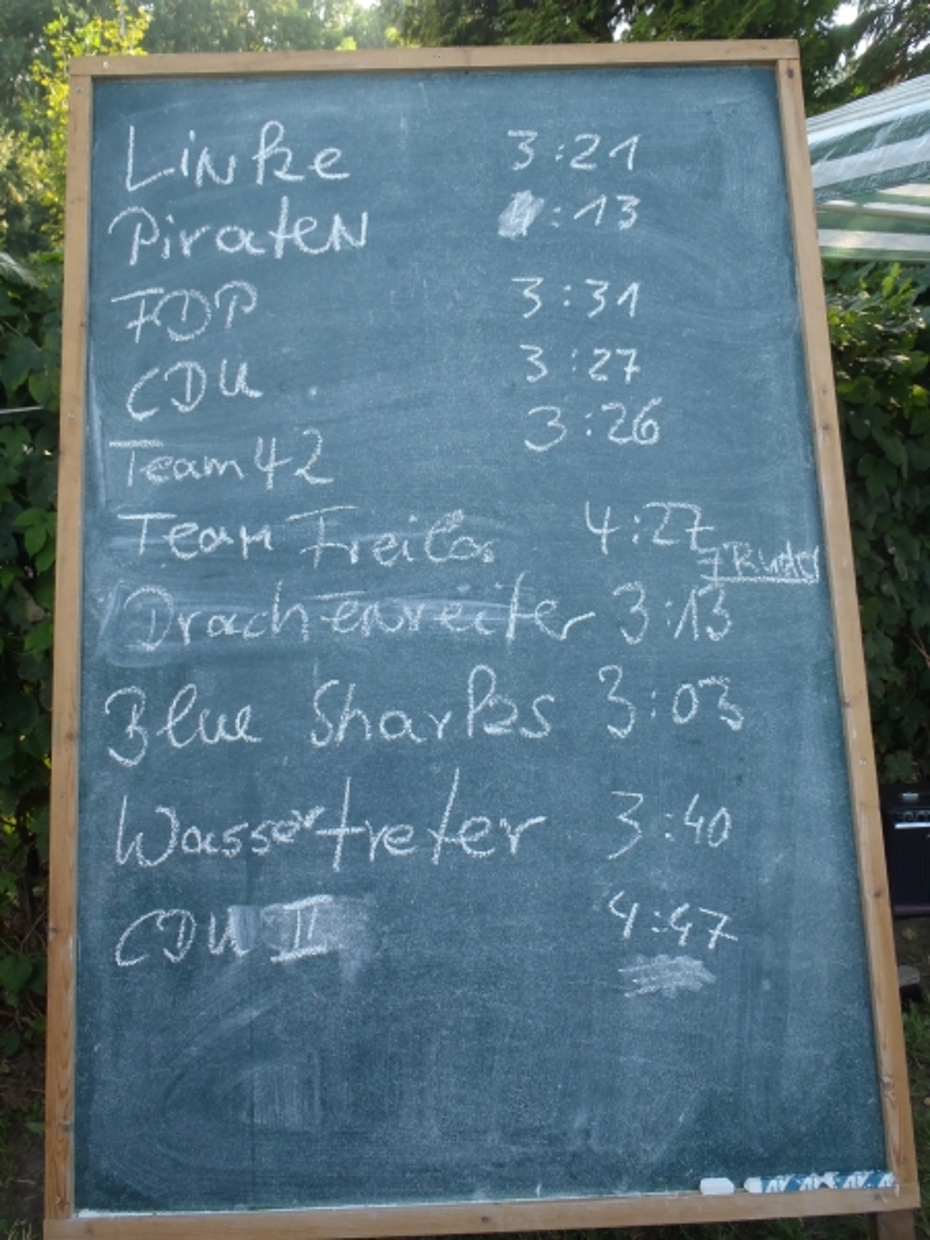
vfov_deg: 63.4
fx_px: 1003
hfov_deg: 49.7
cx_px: 465
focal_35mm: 28
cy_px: 620
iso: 80
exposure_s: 1/60
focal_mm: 5
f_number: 3.9
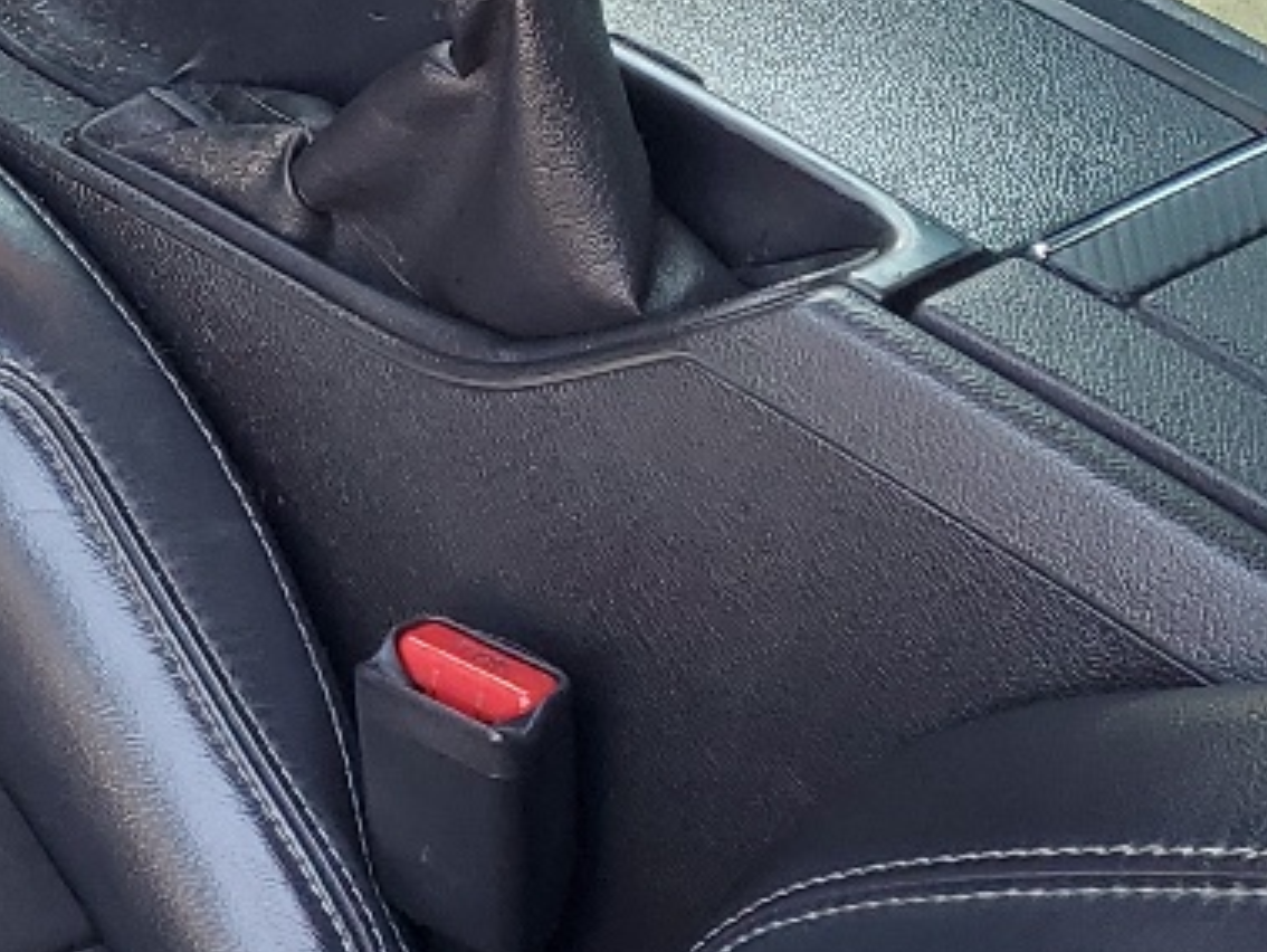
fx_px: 4029
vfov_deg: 13.1
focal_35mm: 110
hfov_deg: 16.4
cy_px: -208
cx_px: -617
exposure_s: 1/60.2
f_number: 1.5
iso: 53
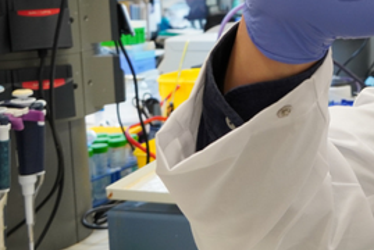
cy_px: 37
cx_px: 470
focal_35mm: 78
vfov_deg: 17.3
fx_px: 811
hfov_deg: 23.3
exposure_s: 1/50
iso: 500
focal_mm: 20
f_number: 5
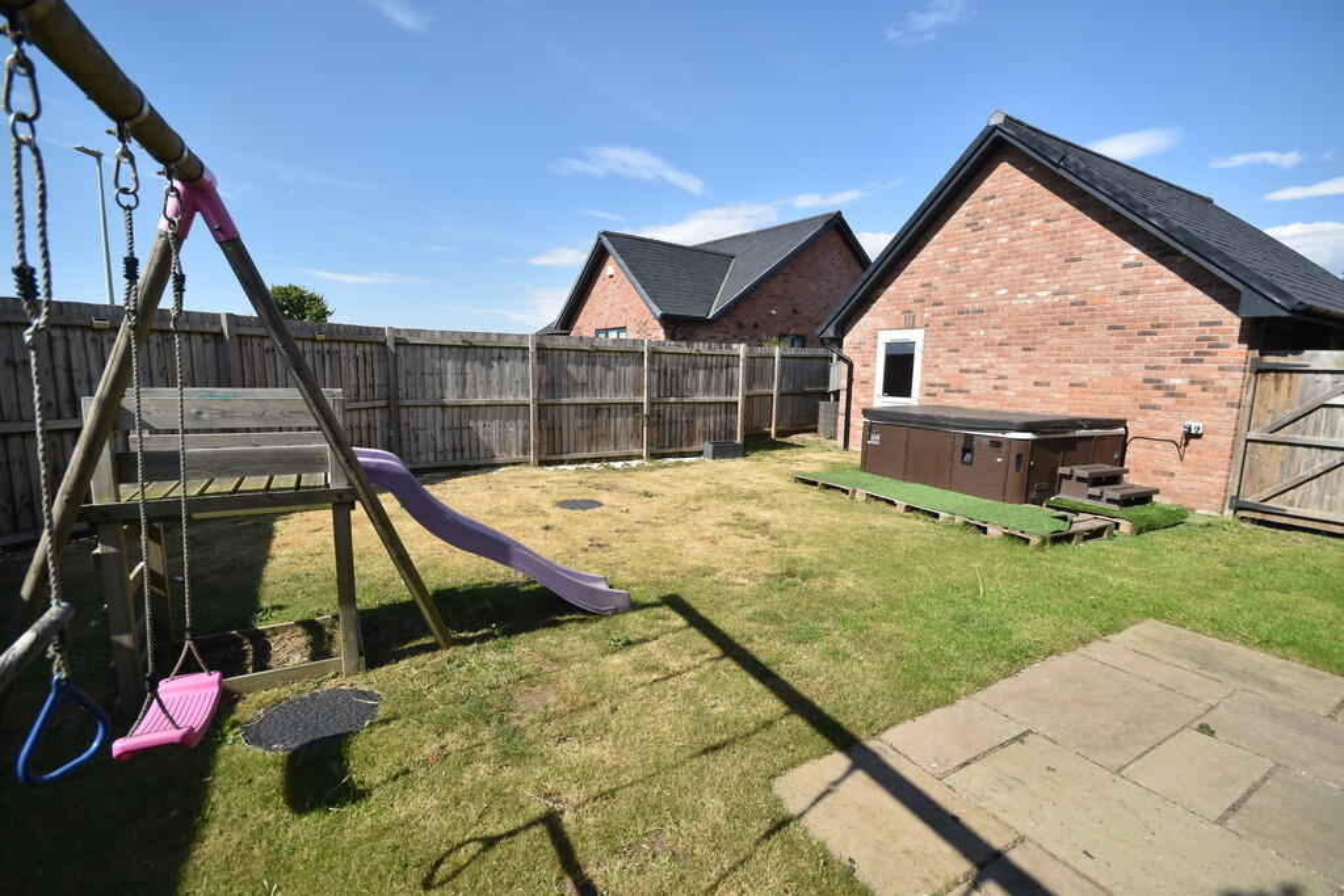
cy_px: 448
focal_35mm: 15
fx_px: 560
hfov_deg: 100.4
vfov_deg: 77.3
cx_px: 672
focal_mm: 10
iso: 110
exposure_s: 1/250
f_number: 8
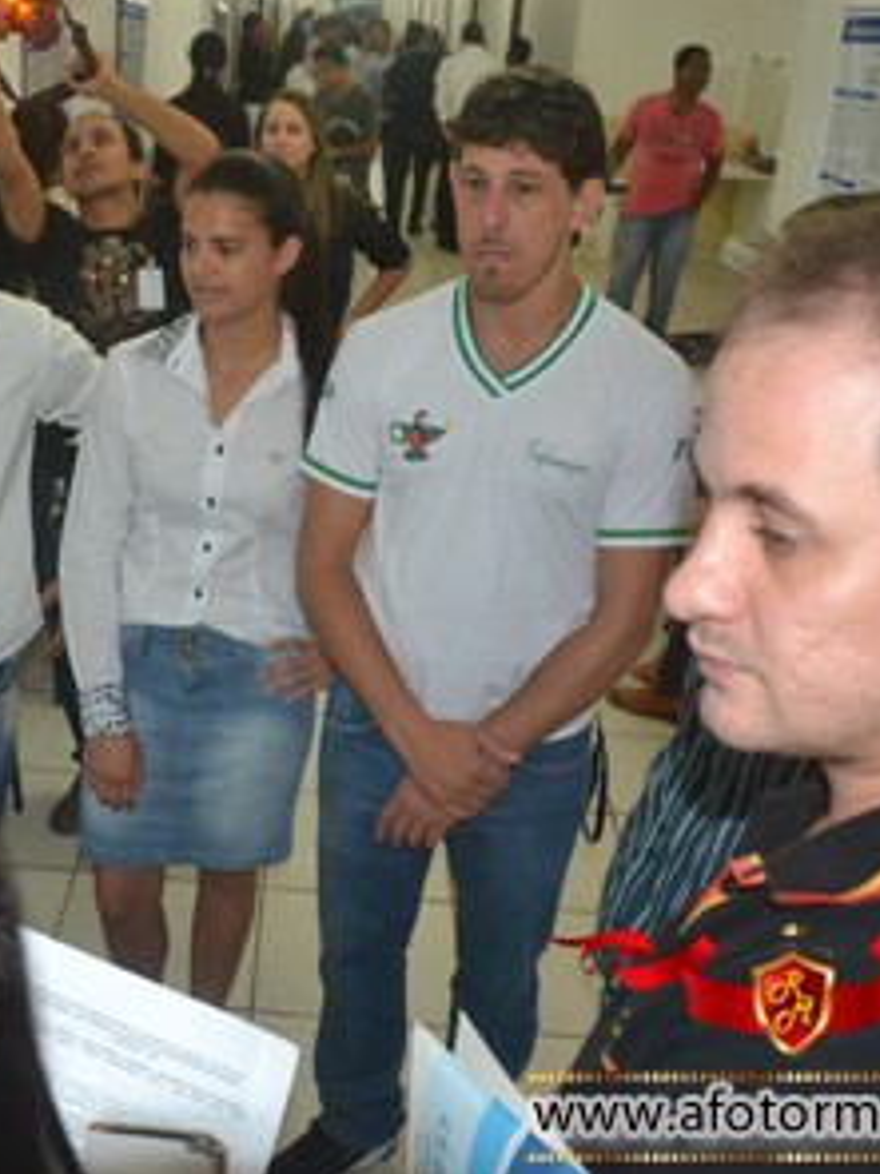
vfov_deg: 43.0
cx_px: 195
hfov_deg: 32.1
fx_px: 1492
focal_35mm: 44
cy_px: 585
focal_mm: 20
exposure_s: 1/60
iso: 1100
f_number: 3.5
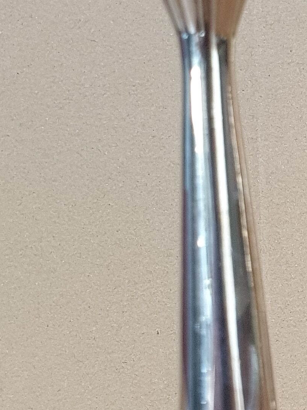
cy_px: 328
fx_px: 1147
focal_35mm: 97
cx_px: 492
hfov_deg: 14.1
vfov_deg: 20.0
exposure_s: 1/27
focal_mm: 4.3
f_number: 2.4
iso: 250
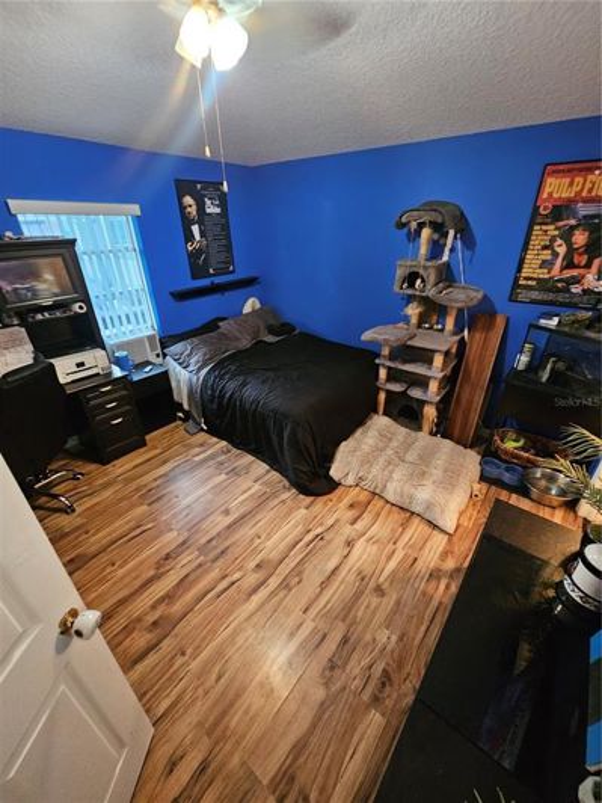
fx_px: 301
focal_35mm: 13
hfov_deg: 89.9
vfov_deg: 106.2
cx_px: 301
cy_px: 402
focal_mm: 2.2
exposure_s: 1/24
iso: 1000
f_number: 2.2
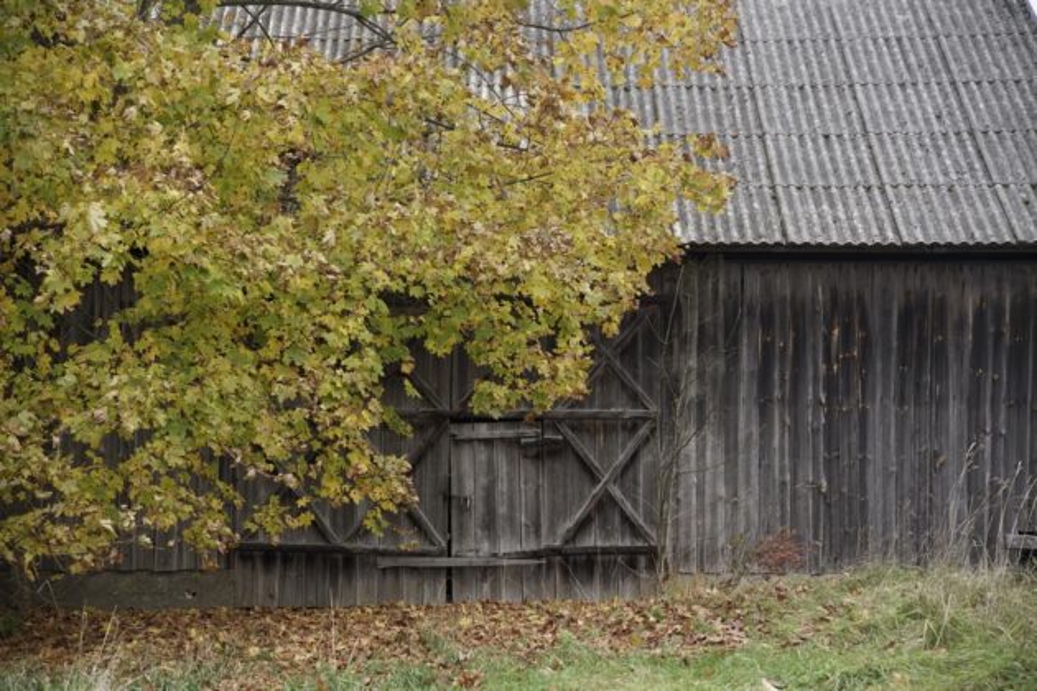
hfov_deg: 27.0
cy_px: 346
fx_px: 2160
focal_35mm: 75
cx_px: 518
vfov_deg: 18.2
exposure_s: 1/320
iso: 320
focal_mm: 75
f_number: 5
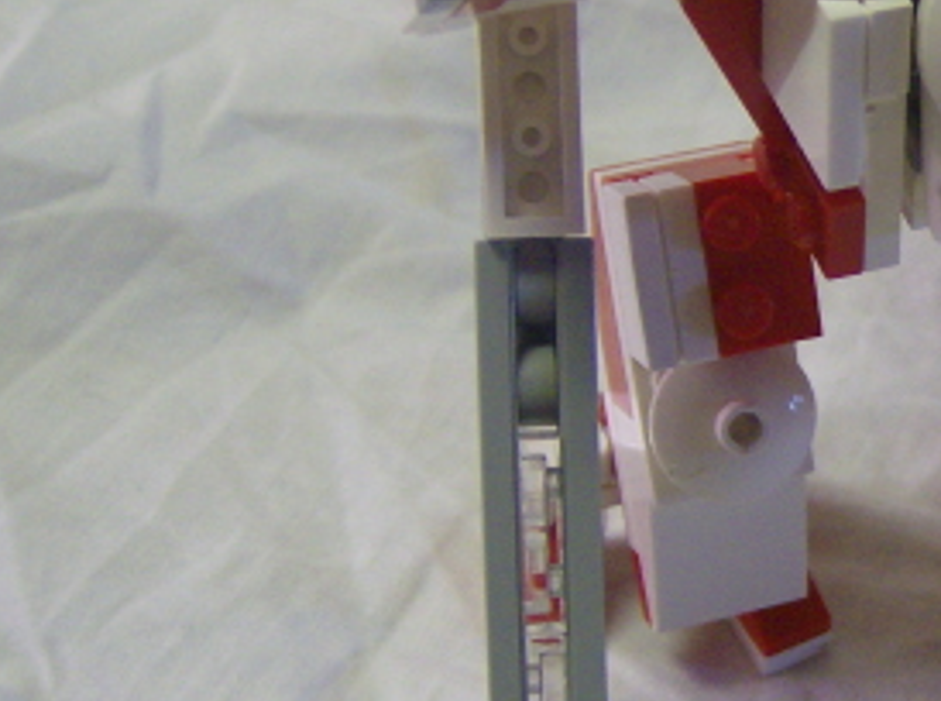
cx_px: 1058
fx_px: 2277
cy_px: 235
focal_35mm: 84
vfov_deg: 17.4
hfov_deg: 22.0
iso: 200
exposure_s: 1/36
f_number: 2.8
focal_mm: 6
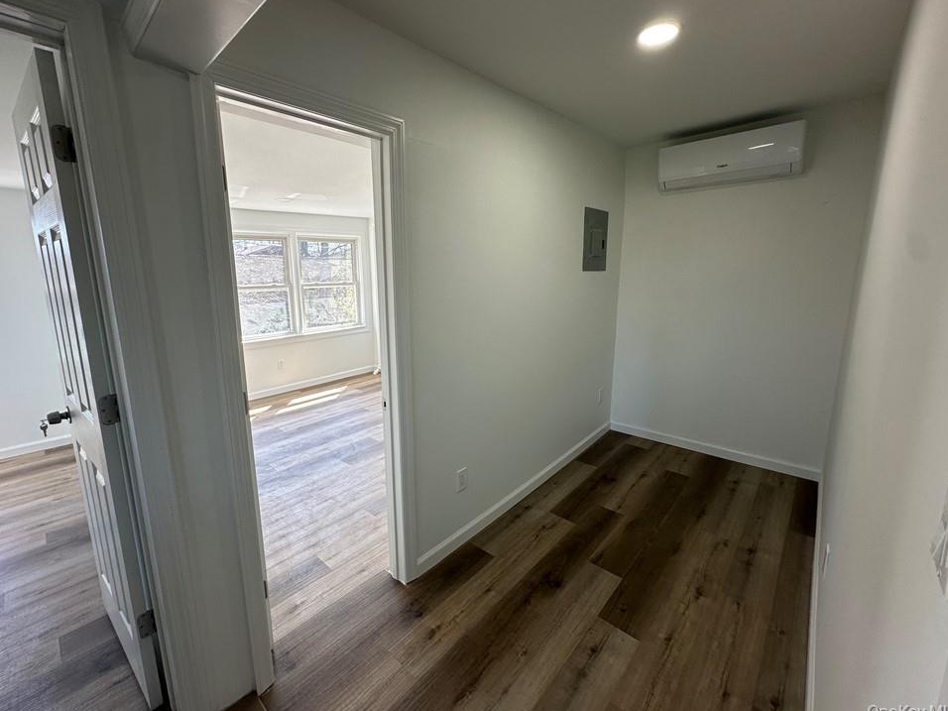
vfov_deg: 81.7
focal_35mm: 15
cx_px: 460
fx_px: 411
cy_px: 343
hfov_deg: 98.1
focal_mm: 2.22
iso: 50
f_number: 2.2
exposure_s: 1/120
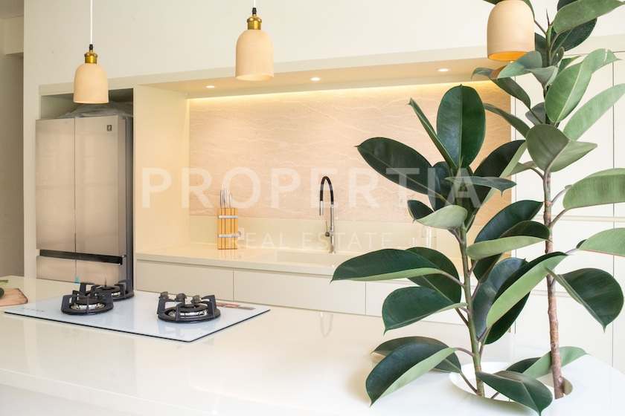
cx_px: 312
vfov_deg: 37.9
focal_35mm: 35
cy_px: 208
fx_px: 608
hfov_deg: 54.4
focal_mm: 35
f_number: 16
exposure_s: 1/125
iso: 2000
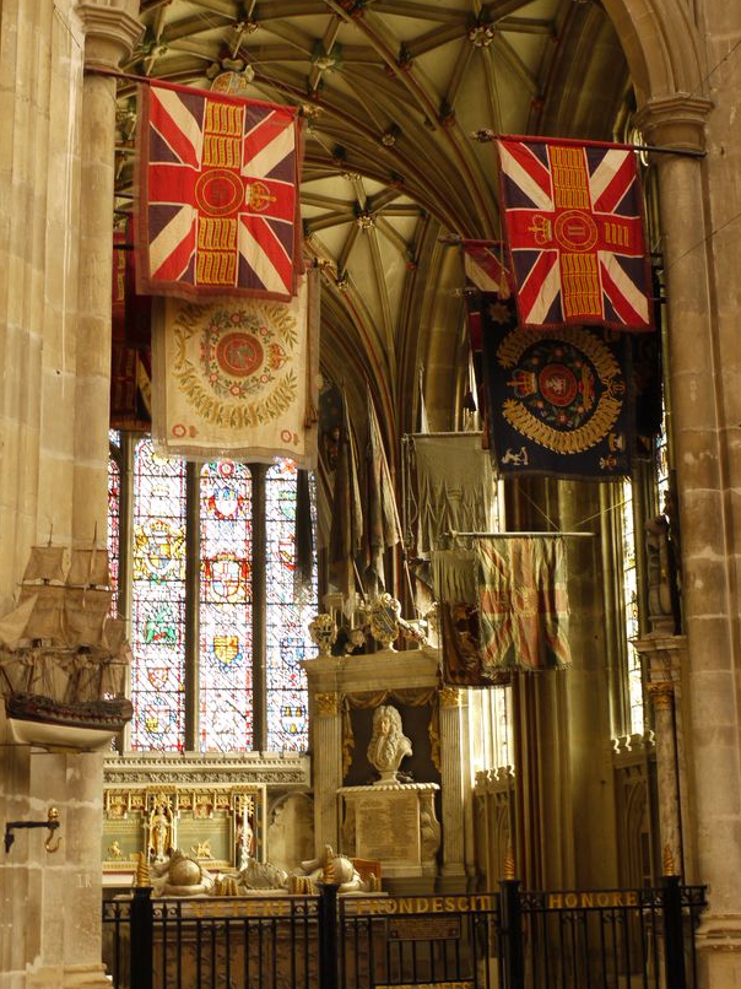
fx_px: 1742
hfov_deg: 24.0
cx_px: 367
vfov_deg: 31.7
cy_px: 455
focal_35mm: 61
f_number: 4.8
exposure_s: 1/6
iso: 400
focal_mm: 24
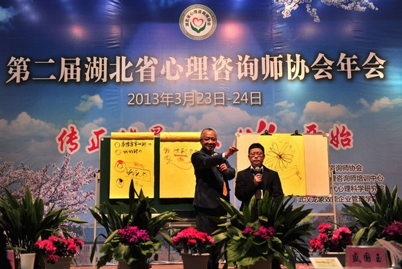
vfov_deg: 27.1
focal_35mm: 50
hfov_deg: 39.6
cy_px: 134
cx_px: 201
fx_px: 559
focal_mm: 50
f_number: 4.5
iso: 200
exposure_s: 1/40
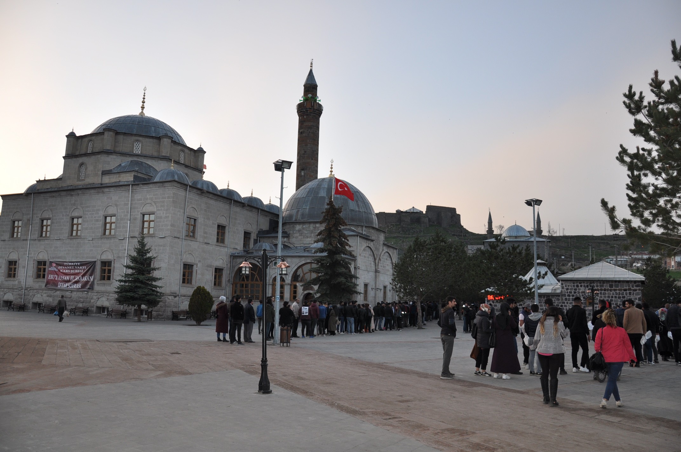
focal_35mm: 27
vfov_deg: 47.8
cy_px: 226
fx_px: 510
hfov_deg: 67.4
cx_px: 340
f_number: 3.5
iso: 250
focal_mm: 18
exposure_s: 1/200
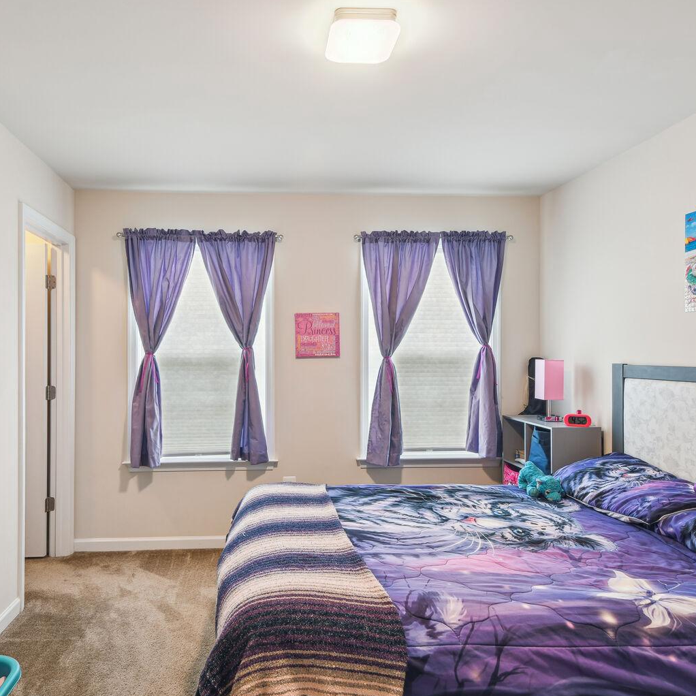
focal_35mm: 23
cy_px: 378
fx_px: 523
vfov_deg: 67.1
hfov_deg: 66.7
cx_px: 281
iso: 200
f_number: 8
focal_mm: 16
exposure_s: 1/8
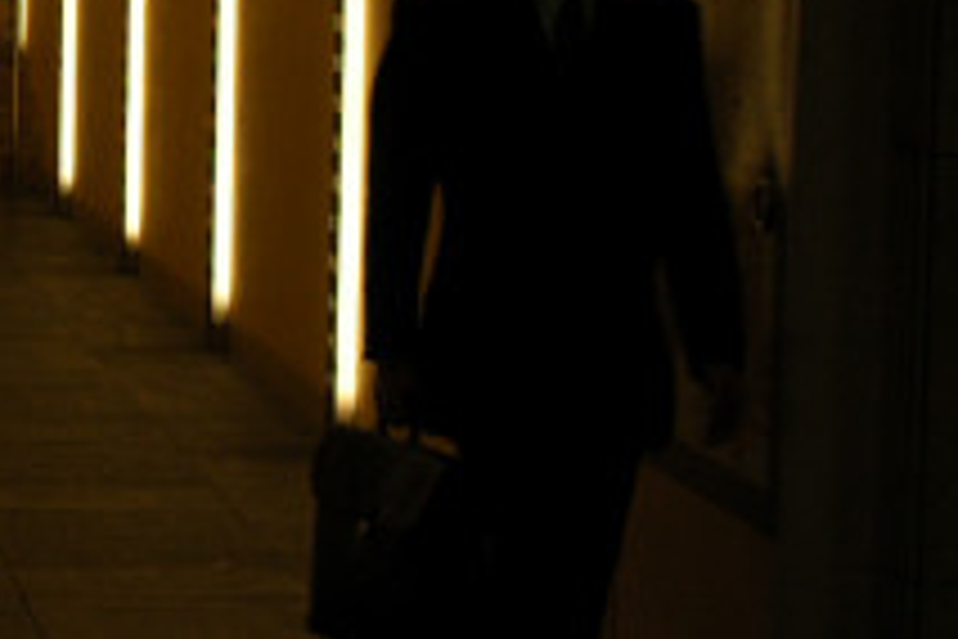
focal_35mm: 126
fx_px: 3353
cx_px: -328
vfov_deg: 10.7
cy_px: -81
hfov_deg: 15.4
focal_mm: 28
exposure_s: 1/80
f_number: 6.3
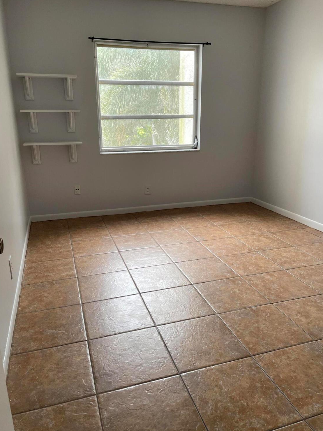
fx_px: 336
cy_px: 216
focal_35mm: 27
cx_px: 165
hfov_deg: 51.3
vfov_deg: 65.3
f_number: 1.6
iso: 80
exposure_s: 1/121
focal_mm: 4.2
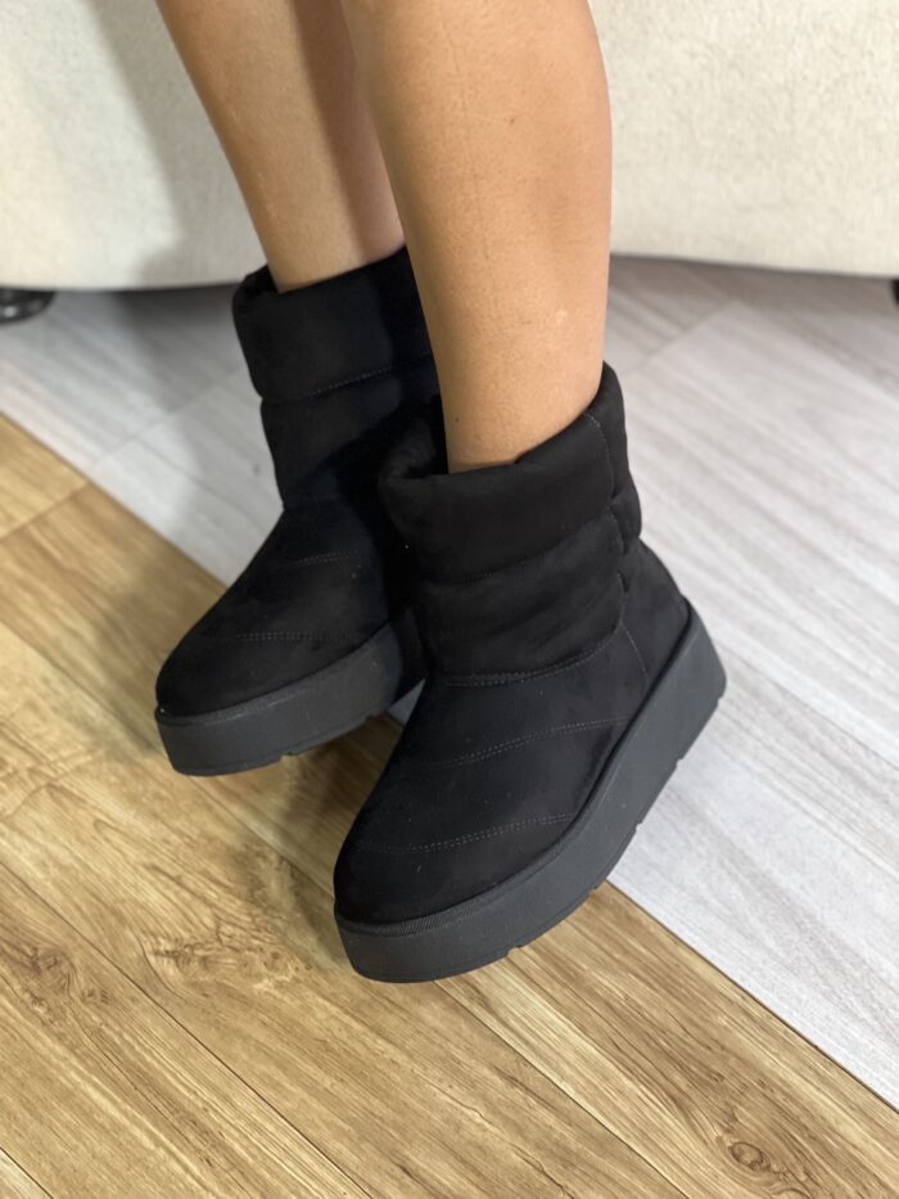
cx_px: 450
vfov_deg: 25.3
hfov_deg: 19.1
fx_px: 2666
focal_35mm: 77
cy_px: 600
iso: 160
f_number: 2.8
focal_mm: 9
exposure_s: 1/40
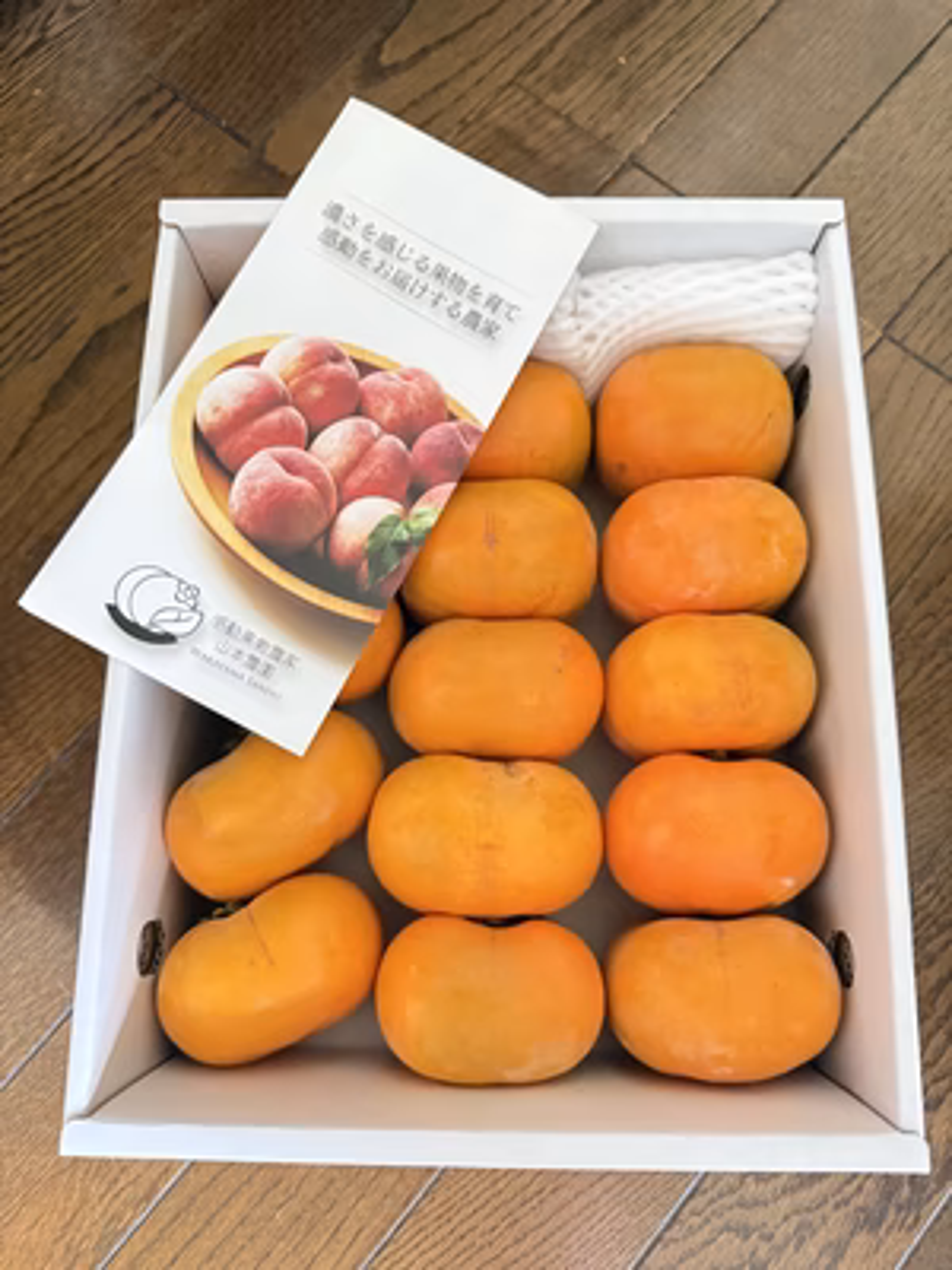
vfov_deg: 71.6
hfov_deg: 56.8
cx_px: 476
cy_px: 635
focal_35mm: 24
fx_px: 880
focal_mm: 6.76
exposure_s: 1/25
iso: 1250
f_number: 1.78
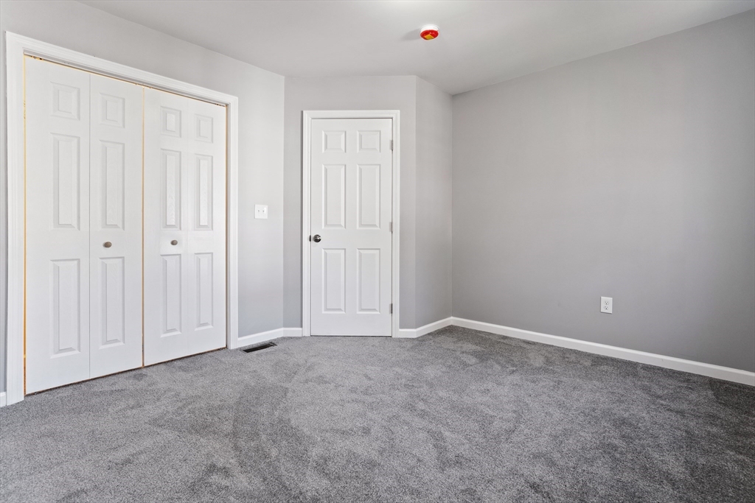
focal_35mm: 16
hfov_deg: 96.7
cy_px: 252
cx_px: 378
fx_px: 336
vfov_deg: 73.8
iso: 500
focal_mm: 16
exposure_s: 1/30
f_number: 4
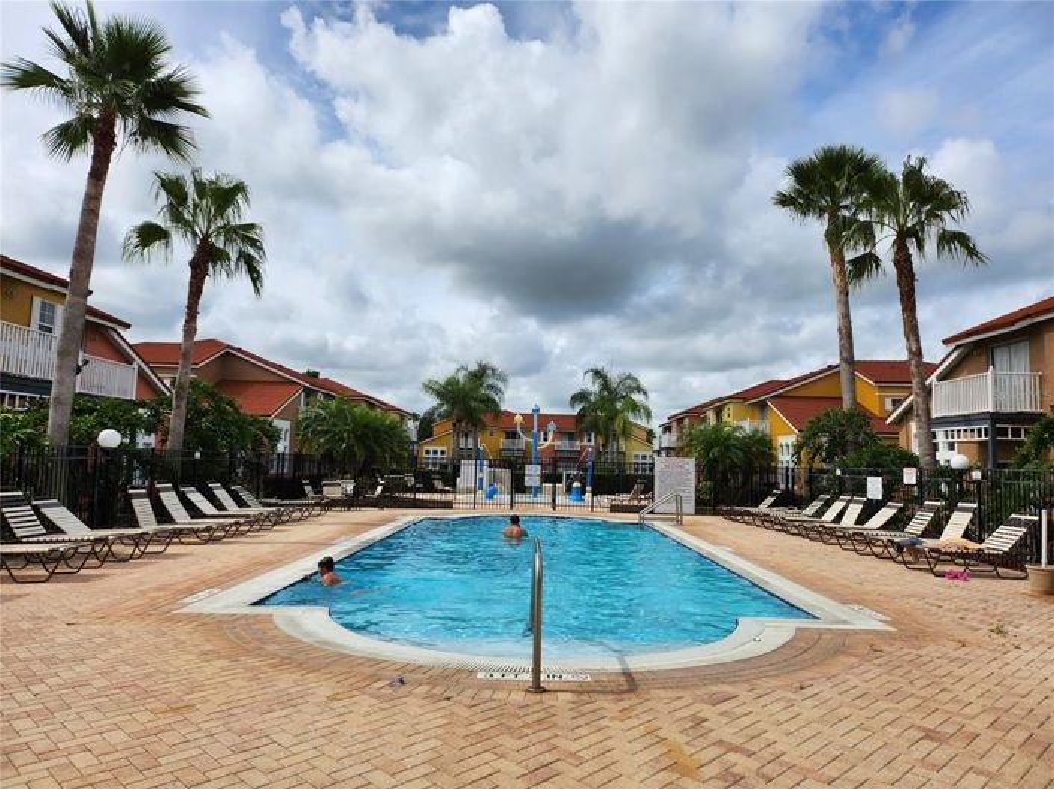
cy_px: 394
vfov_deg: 56.8
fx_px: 730
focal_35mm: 24
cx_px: 527
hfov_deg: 71.6
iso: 50
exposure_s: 1/4926
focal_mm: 5
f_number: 1.8
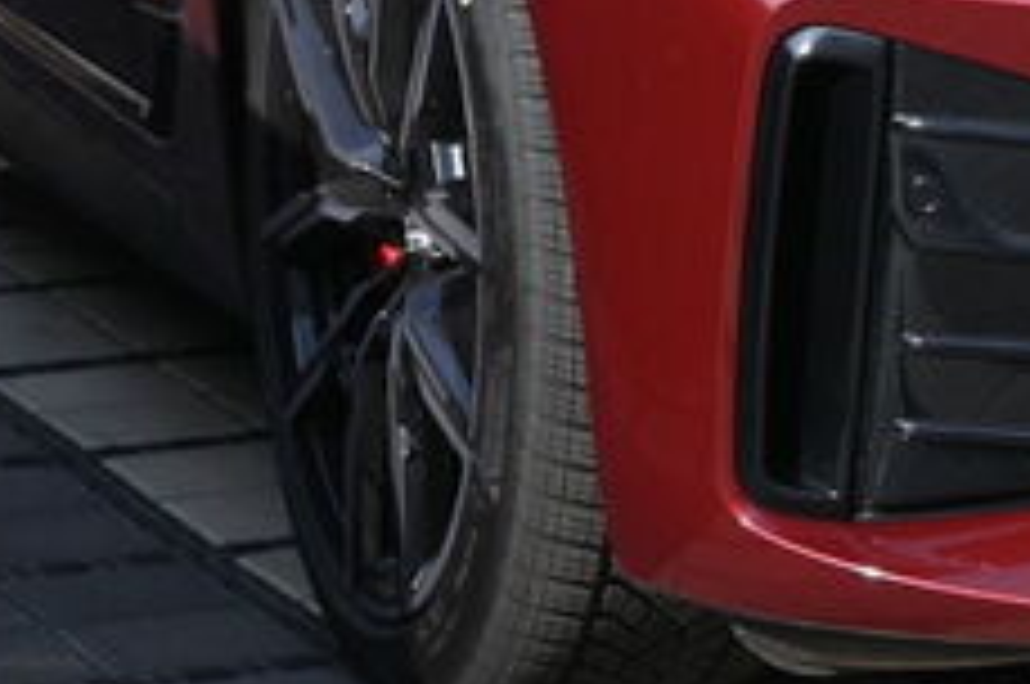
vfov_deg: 8.3
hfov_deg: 12.3
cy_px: -180
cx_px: 1223
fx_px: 4657
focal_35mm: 163
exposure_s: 1/250
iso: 100
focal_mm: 30
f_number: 5.6
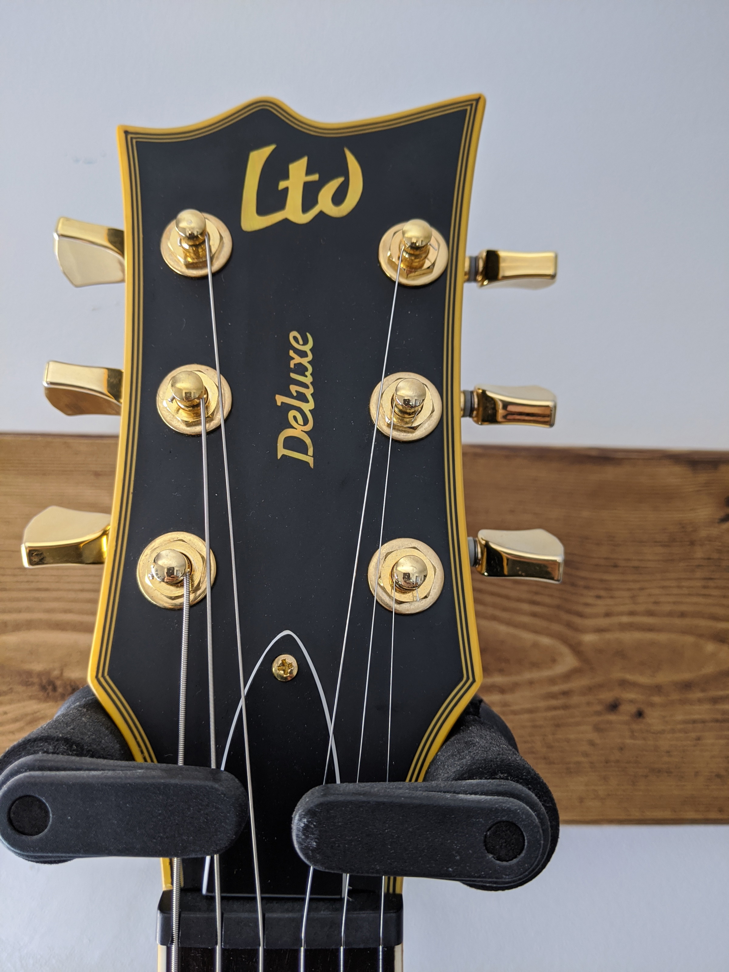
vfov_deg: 65.3
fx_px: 758
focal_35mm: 27
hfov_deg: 51.4
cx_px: 364
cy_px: 486
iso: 108
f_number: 1.8
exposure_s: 1/24
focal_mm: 4.44
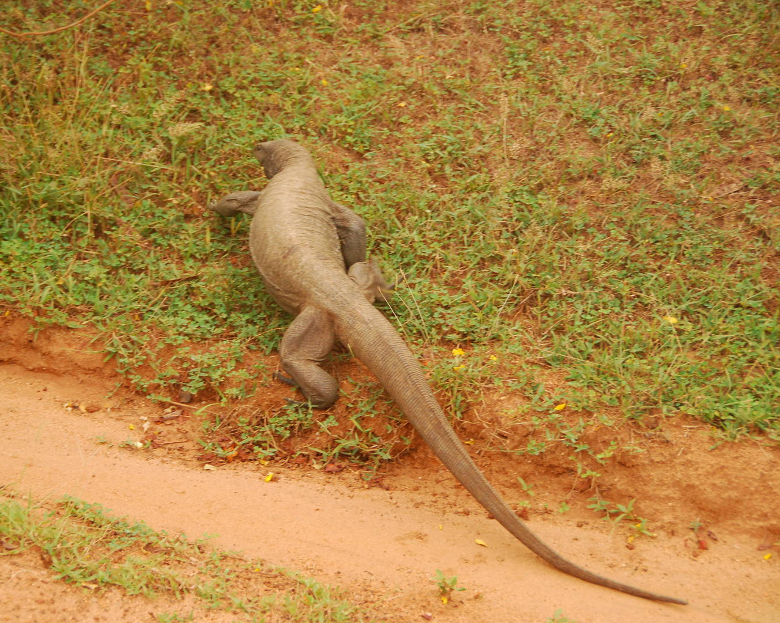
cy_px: 313
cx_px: 327
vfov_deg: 11.3
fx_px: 3139
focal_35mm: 136
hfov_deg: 14.2
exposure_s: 1/250
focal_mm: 80
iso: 400
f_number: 5.3
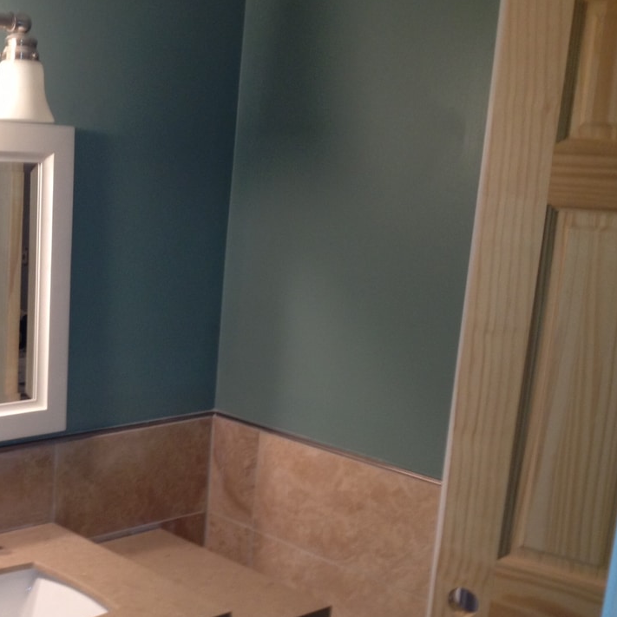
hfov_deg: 28.5
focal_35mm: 58
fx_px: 1170
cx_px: 75
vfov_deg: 29.4
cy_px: 403
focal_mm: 4.28
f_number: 2.4
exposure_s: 1/20
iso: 100
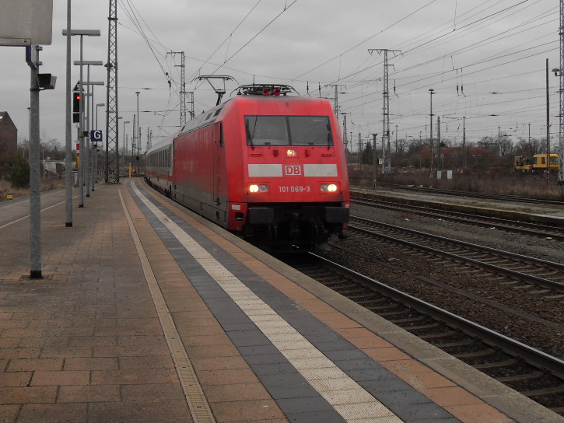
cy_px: 141
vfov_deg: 30.1
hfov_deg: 39.4
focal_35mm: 48
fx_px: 782
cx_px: 215
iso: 80
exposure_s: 1/125
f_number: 2.8
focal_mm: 6.3
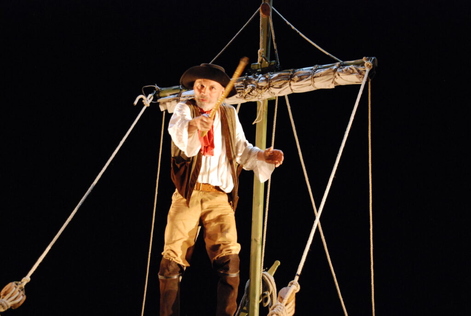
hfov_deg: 29.2
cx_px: 236
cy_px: 158
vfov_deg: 19.8
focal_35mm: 69
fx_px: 904
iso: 1600
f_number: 5
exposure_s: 1/10
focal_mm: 46
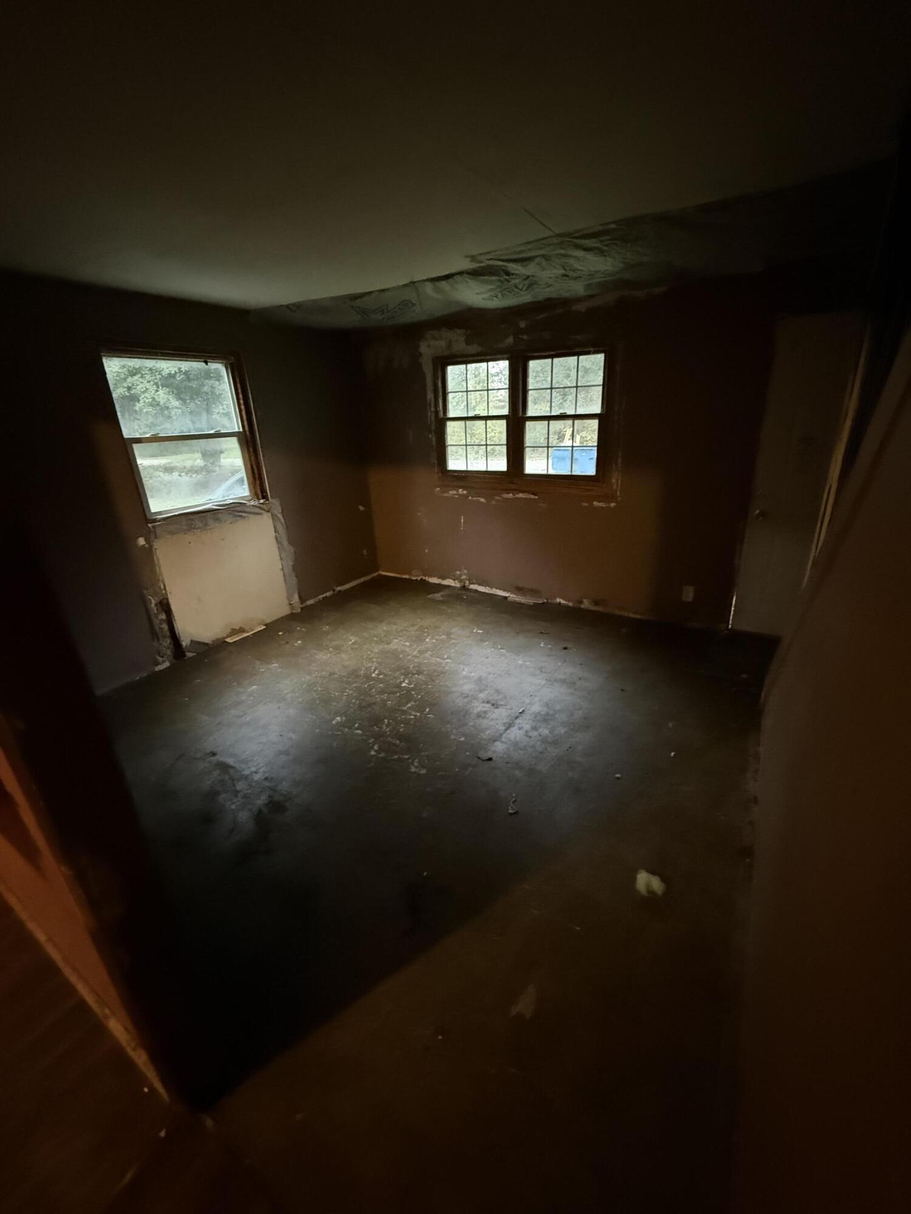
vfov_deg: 102.1
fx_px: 491
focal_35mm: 14
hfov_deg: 85.7
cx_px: 456
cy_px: 607
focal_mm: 2.22
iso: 1600
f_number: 2.2
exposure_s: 1/30
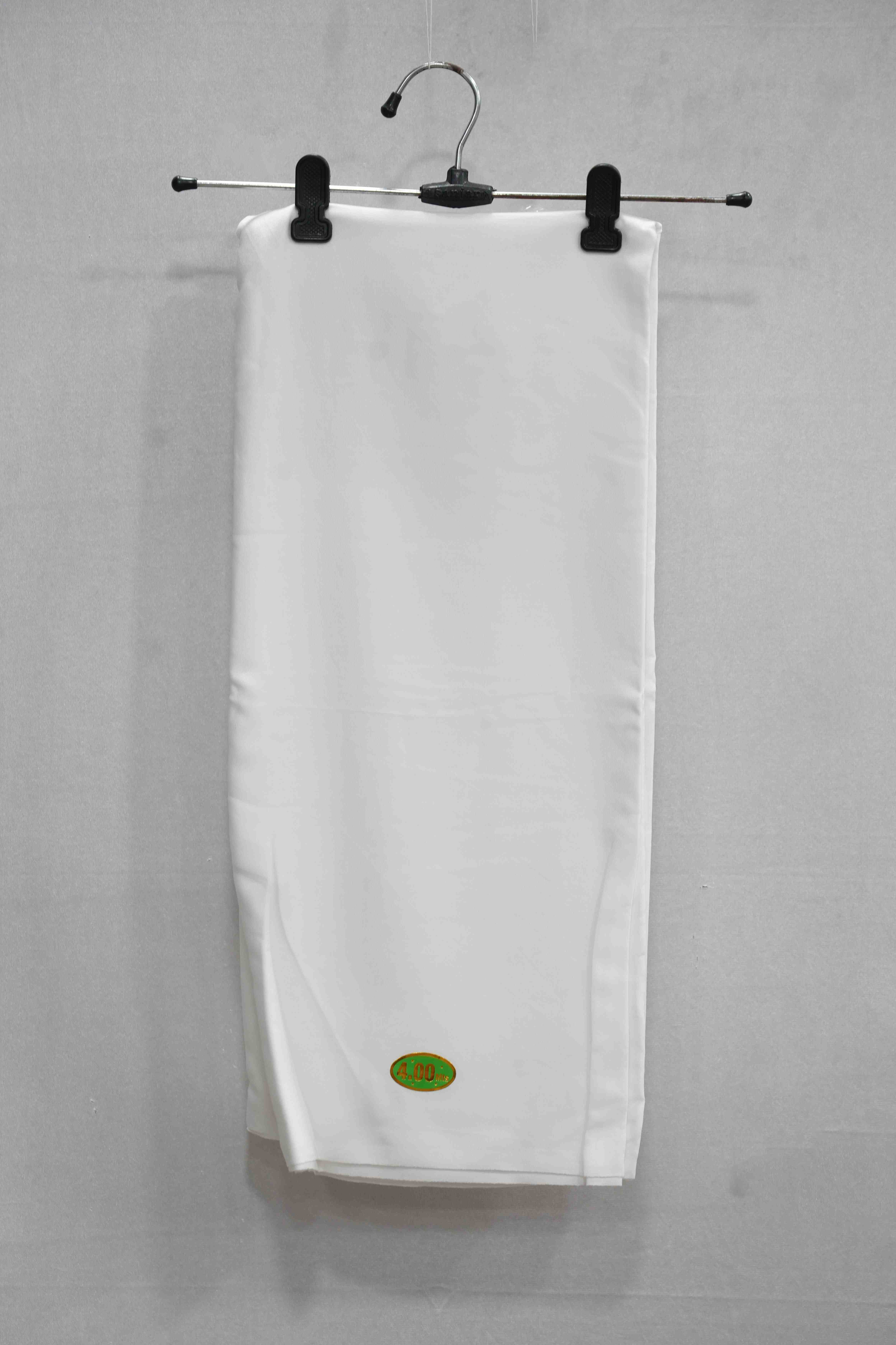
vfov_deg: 19.5
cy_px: 672
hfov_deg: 13.0
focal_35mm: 105
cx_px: 448
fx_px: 3920
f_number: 5.6
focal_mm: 105
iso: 1000
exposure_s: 1/60
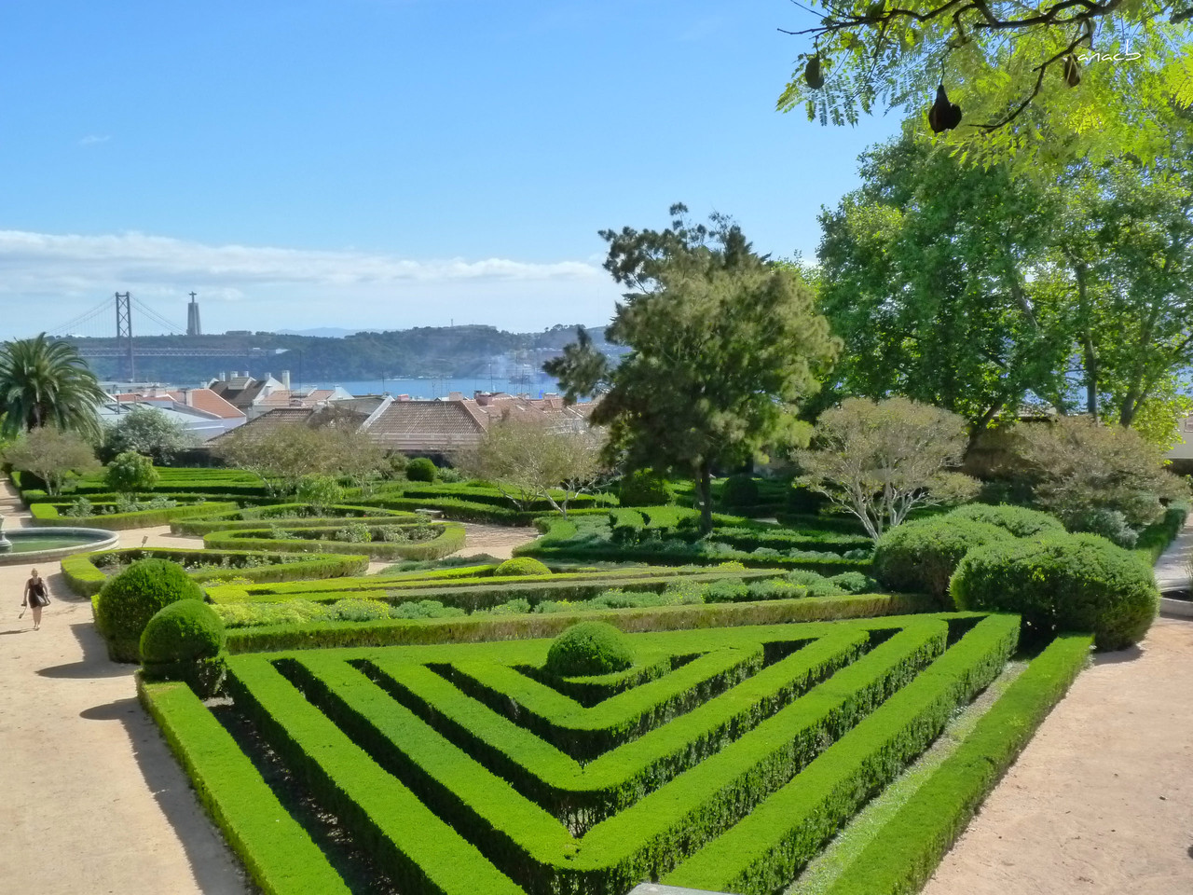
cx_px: 596
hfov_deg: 41.2
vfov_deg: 31.5
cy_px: 448
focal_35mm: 46
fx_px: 1585
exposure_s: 1/400
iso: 400
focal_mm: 8.2
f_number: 5.6
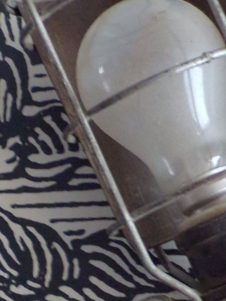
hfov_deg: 11.6
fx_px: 1105
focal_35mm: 127
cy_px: 284
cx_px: 220
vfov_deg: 15.3
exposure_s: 1/10
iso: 400
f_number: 3.3
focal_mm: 6.6
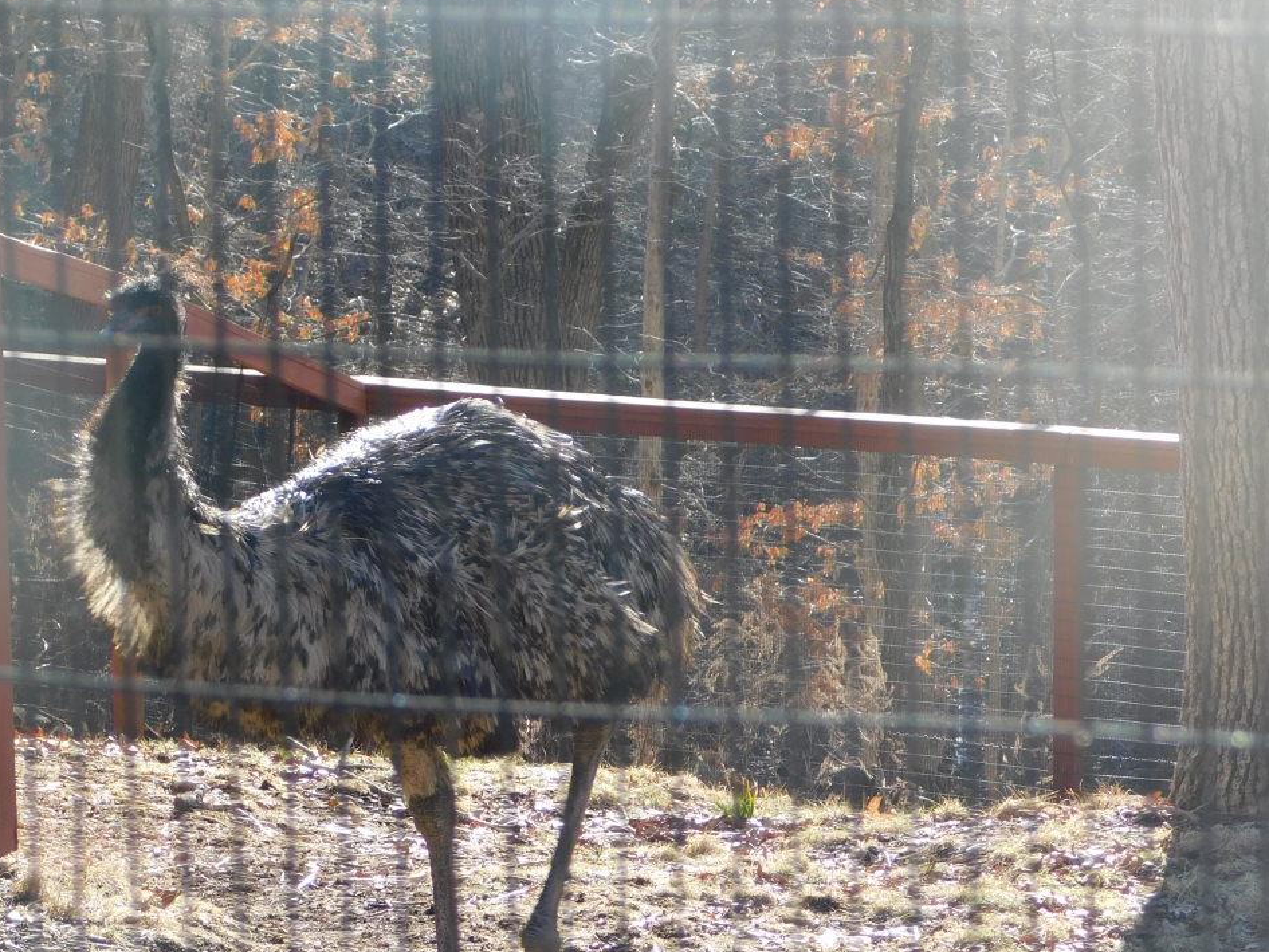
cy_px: 629
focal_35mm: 175
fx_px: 6417
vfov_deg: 8.5
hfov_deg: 11.3
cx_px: 457
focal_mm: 20.3
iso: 125
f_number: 4.8
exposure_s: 1/160
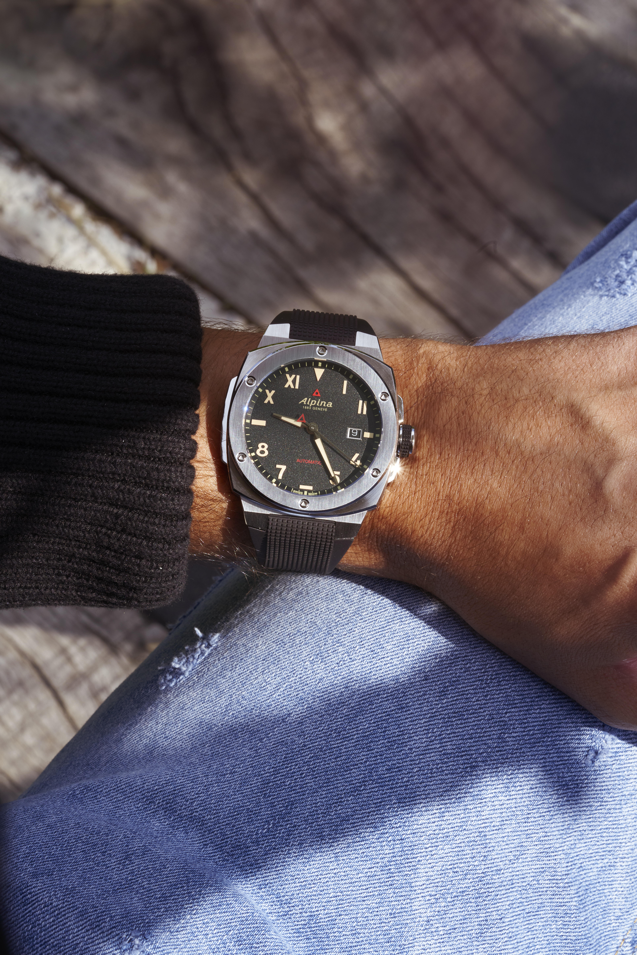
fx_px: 2389
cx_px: 318
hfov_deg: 15.2
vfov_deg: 22.6
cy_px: 478
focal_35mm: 90
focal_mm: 90
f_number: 18
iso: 640
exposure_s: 1/160
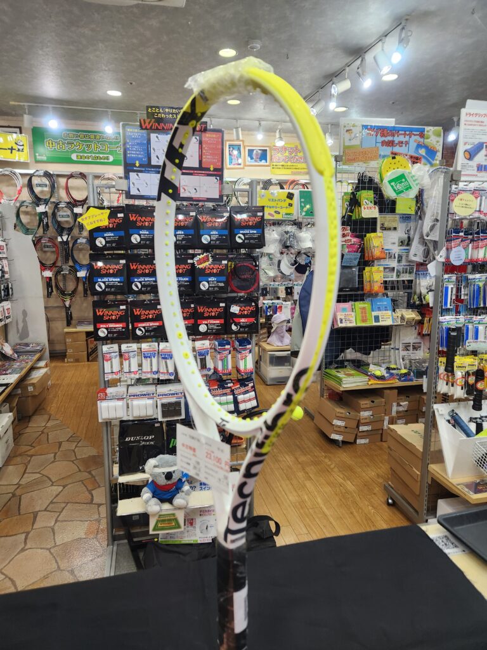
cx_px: 244
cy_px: 325
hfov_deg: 58.9
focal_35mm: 23
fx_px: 431
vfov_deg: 73.9
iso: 160
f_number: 1.8
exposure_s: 1/100
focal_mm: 5.4
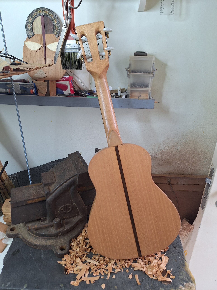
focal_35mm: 23
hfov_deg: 58.9
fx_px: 192
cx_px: 108
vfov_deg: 73.9
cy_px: 145
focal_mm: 5.54
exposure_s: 1/40
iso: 80
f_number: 1.8
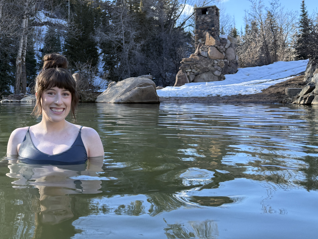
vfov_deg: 33.9
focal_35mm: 42
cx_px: 53
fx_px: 386
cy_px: 72
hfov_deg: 42.3
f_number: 1.78
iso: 100
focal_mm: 6.76
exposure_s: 1/1211
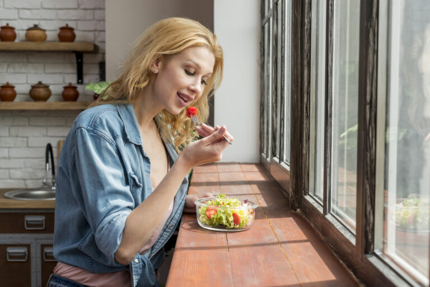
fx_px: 598
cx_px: 215
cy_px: 144
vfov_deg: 27.0
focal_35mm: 50
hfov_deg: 39.6
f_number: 5.6
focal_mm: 50
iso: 125
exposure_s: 1/160
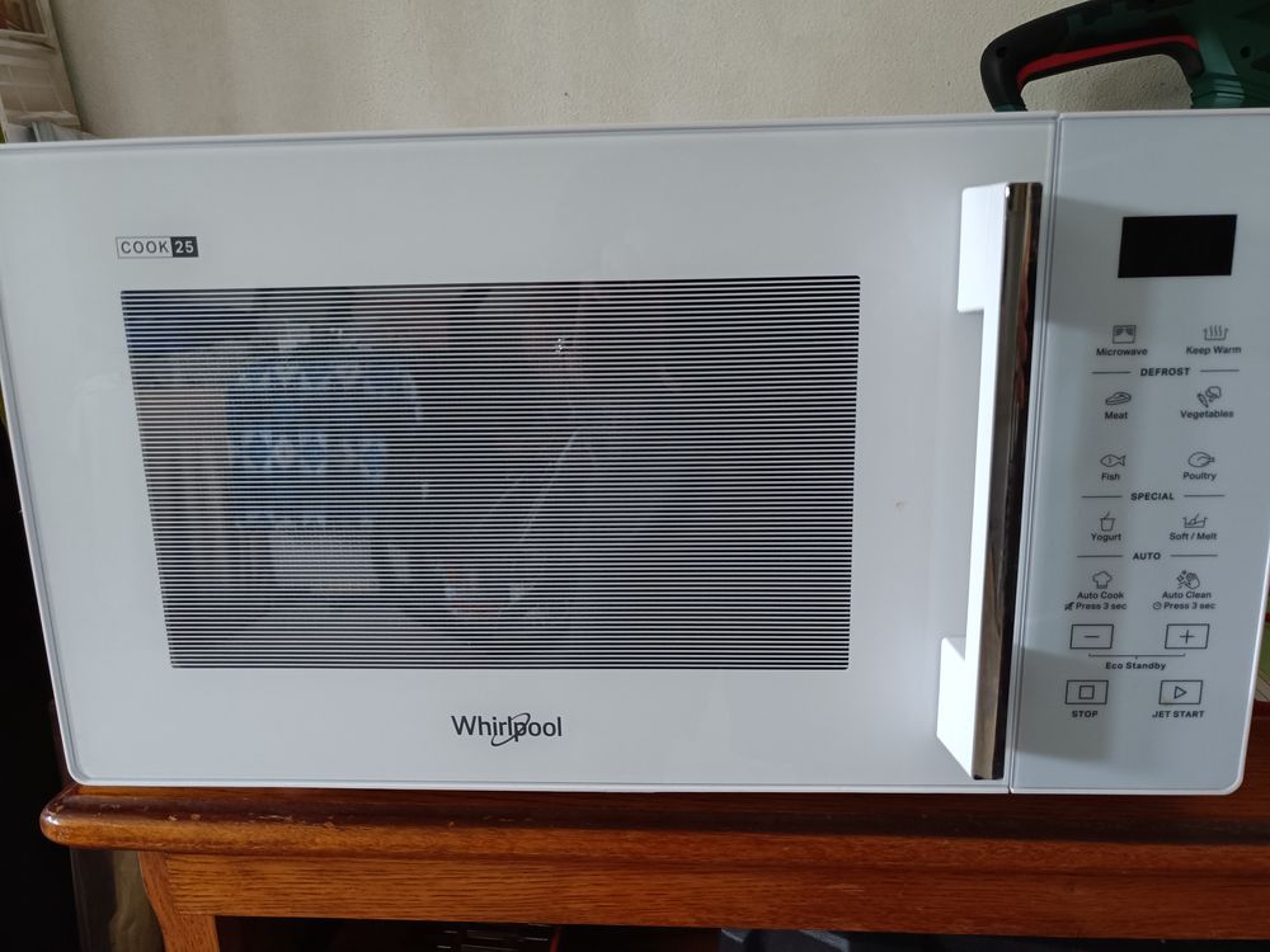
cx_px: 635
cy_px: 476
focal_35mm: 24
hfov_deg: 71.6
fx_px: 881
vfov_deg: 56.8
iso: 1029
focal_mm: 5.59
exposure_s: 1/25
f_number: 1.88
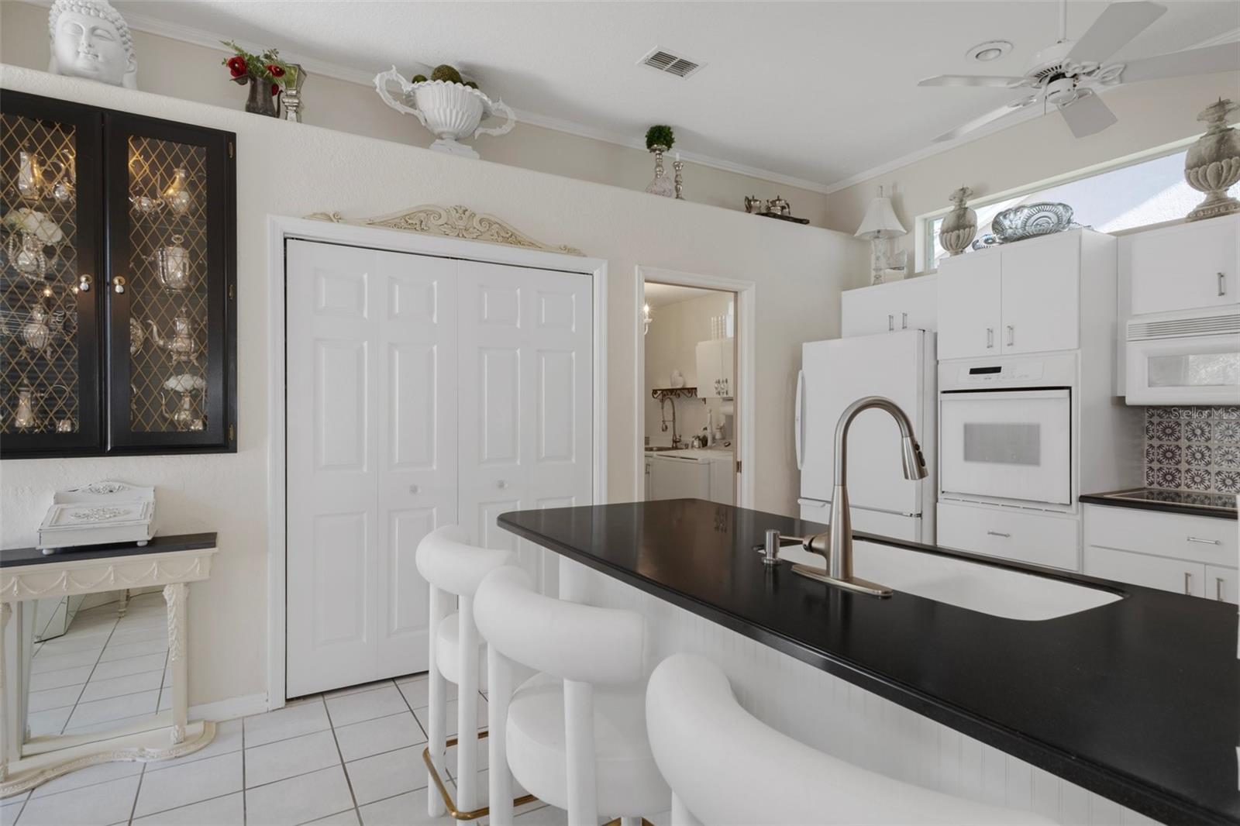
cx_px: 620
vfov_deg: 67.4
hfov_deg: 90.0
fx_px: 620
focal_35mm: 18
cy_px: 413
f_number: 8
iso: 250
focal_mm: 12
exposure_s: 1/2
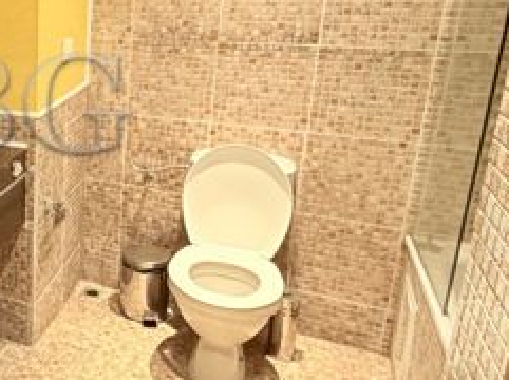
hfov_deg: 36.6
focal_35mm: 41
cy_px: 116
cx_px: -86
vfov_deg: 34.6
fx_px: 602
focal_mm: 2.22
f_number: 2.2
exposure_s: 1/50
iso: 400
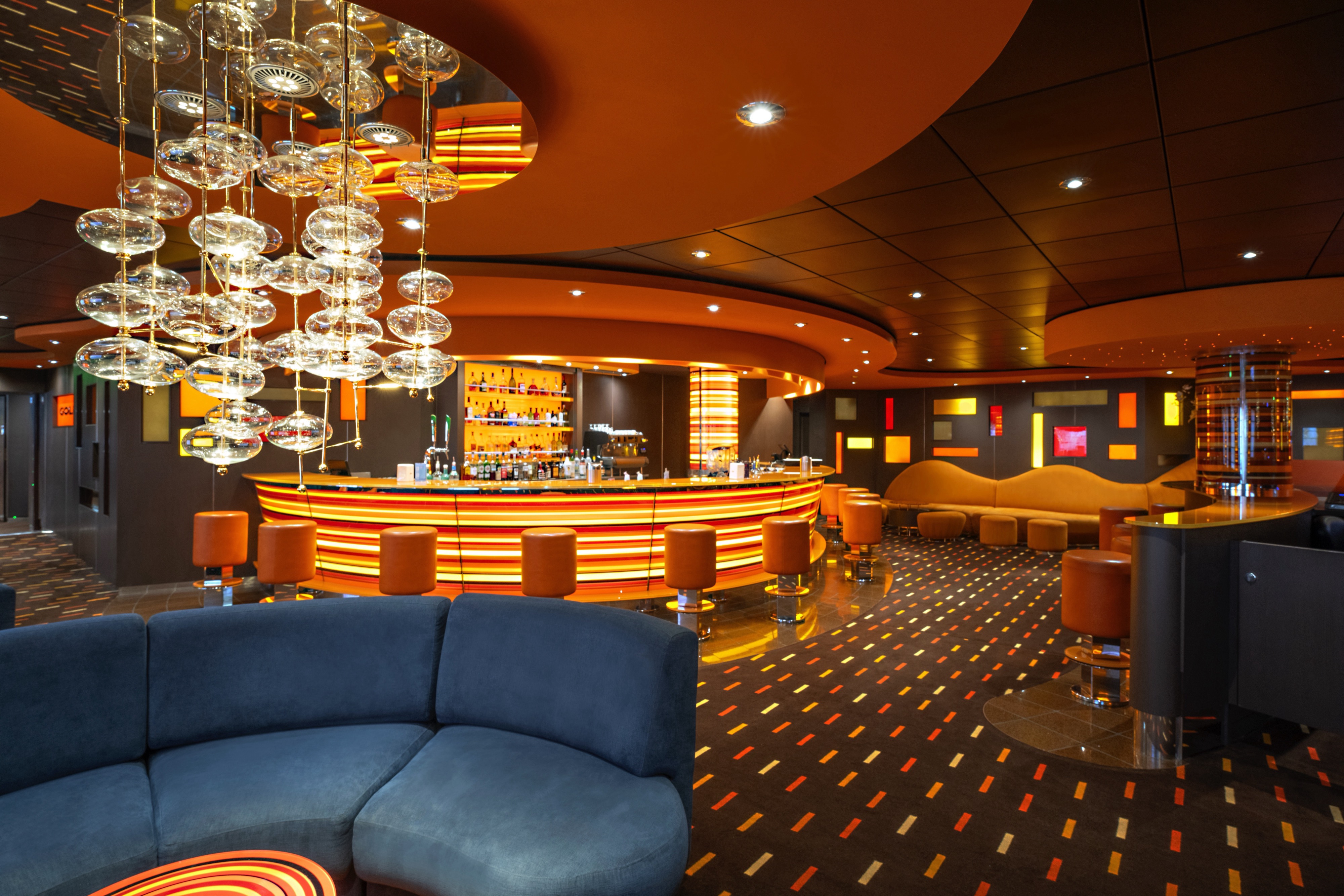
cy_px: 448
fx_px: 747
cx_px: 672
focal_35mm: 20
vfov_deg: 61.9
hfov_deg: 84.0
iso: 400
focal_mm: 20
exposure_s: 1
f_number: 11
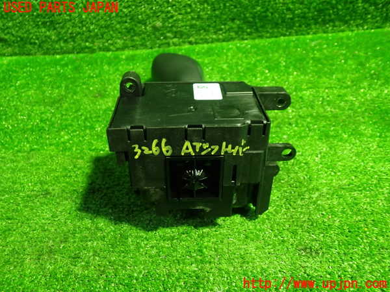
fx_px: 338
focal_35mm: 30
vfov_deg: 46.8
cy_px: 146
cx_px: 195
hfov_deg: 60.0
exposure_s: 1/30
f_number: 2.3
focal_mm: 5.4
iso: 500
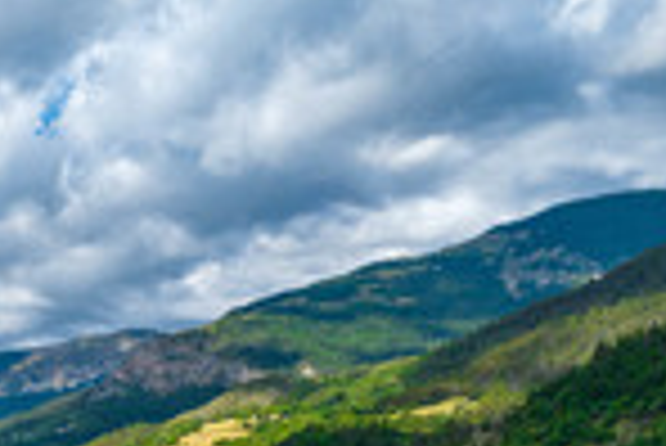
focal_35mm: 63
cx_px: -135
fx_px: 1167
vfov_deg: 19.8
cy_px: 590
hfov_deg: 27.9
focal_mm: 12.3
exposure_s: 1/400
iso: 200
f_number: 8
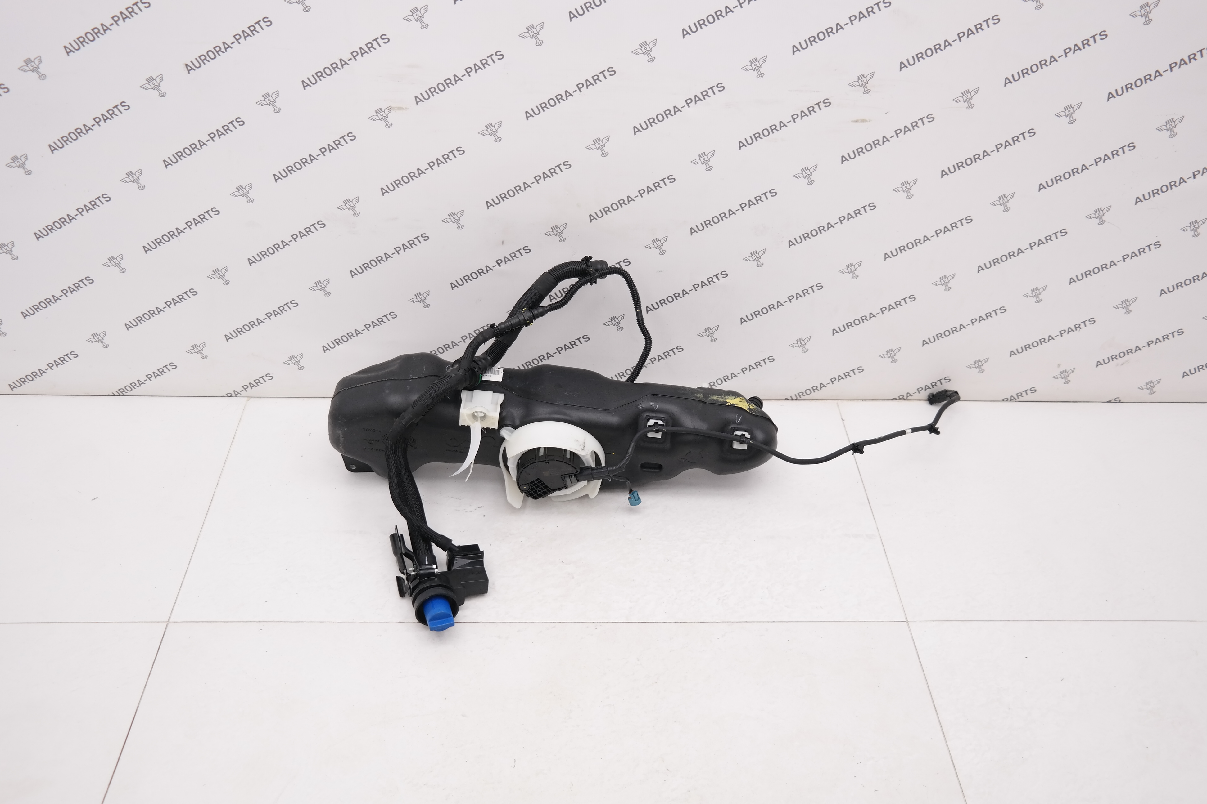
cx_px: 604
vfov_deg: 40.0
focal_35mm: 33
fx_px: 1106
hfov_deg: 57.2
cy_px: 402
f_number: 4
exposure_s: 1/80
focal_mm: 22
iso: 200
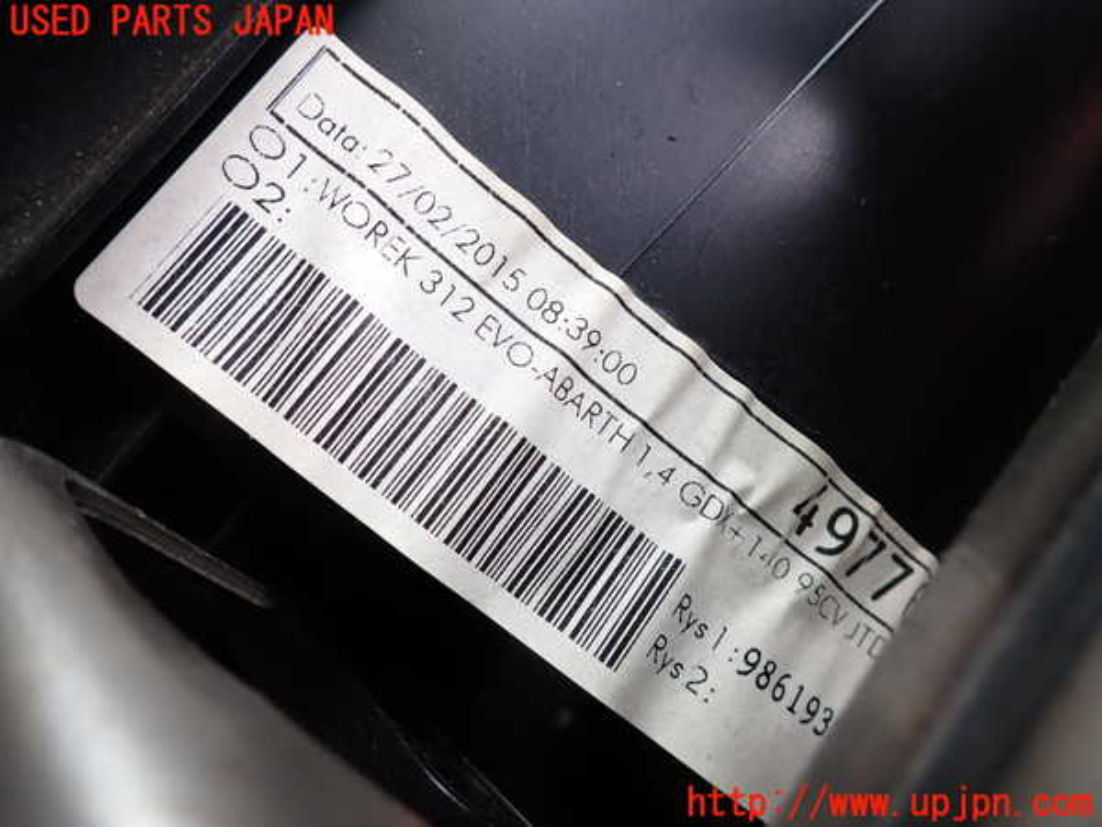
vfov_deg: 54.9
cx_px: 551
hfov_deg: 69.4
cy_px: 414
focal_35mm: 25
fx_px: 796
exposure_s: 1/100
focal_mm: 4.5
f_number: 2.8
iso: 100
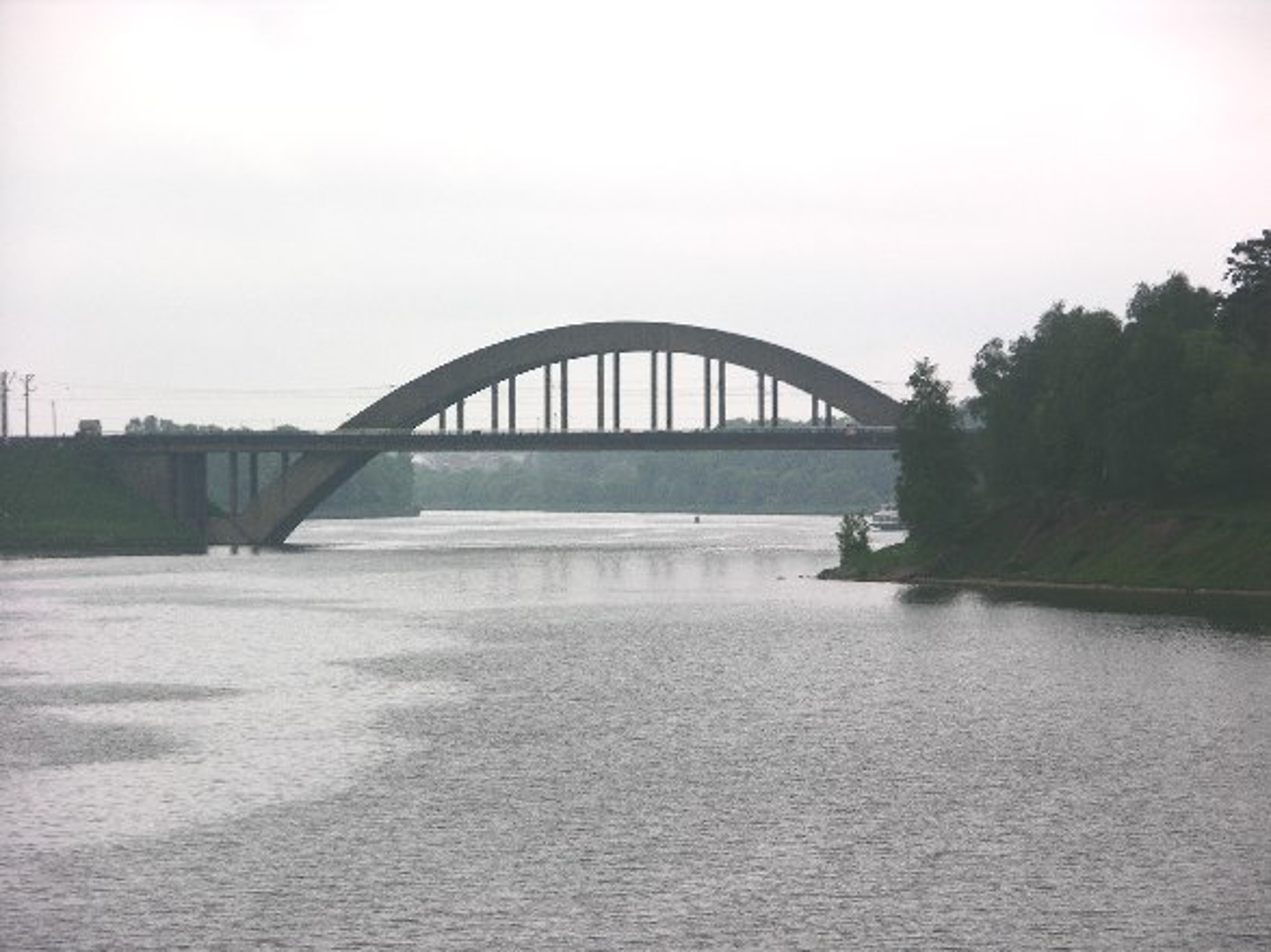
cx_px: 636
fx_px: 5506
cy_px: 476
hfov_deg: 13.2
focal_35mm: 150
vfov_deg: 9.9
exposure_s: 1/54.1
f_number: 3.9
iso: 50
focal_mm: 37.7
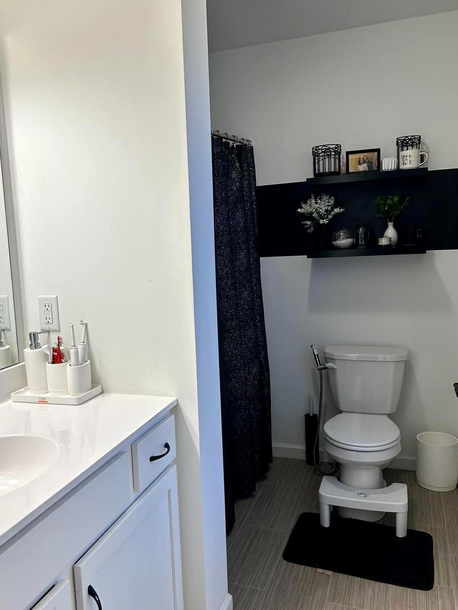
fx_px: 547
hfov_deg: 45.3
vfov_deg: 58.3
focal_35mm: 31
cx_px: 198
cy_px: 314
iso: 50
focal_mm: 5.7
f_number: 1.5
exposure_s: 1/120
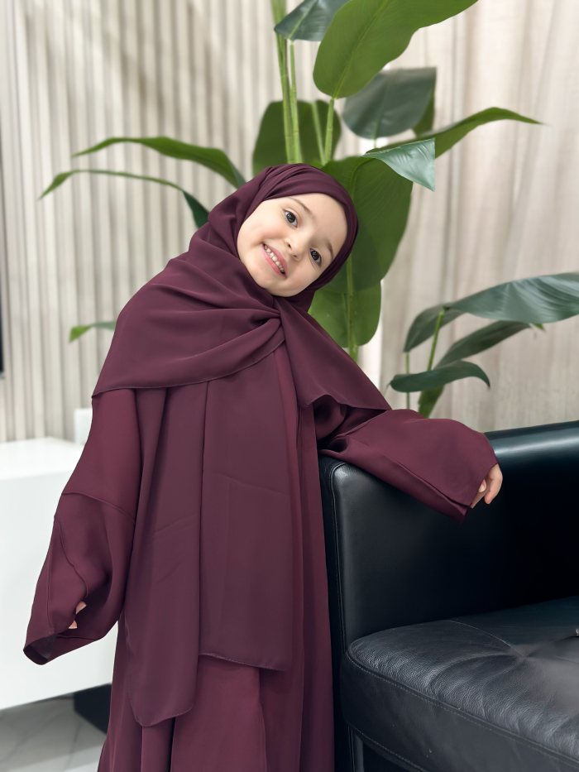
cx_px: 290
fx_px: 1070
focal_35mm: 48
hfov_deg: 30.3
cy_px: 386
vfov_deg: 39.7
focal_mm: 6.86
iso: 100
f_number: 1.8
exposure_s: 1/50
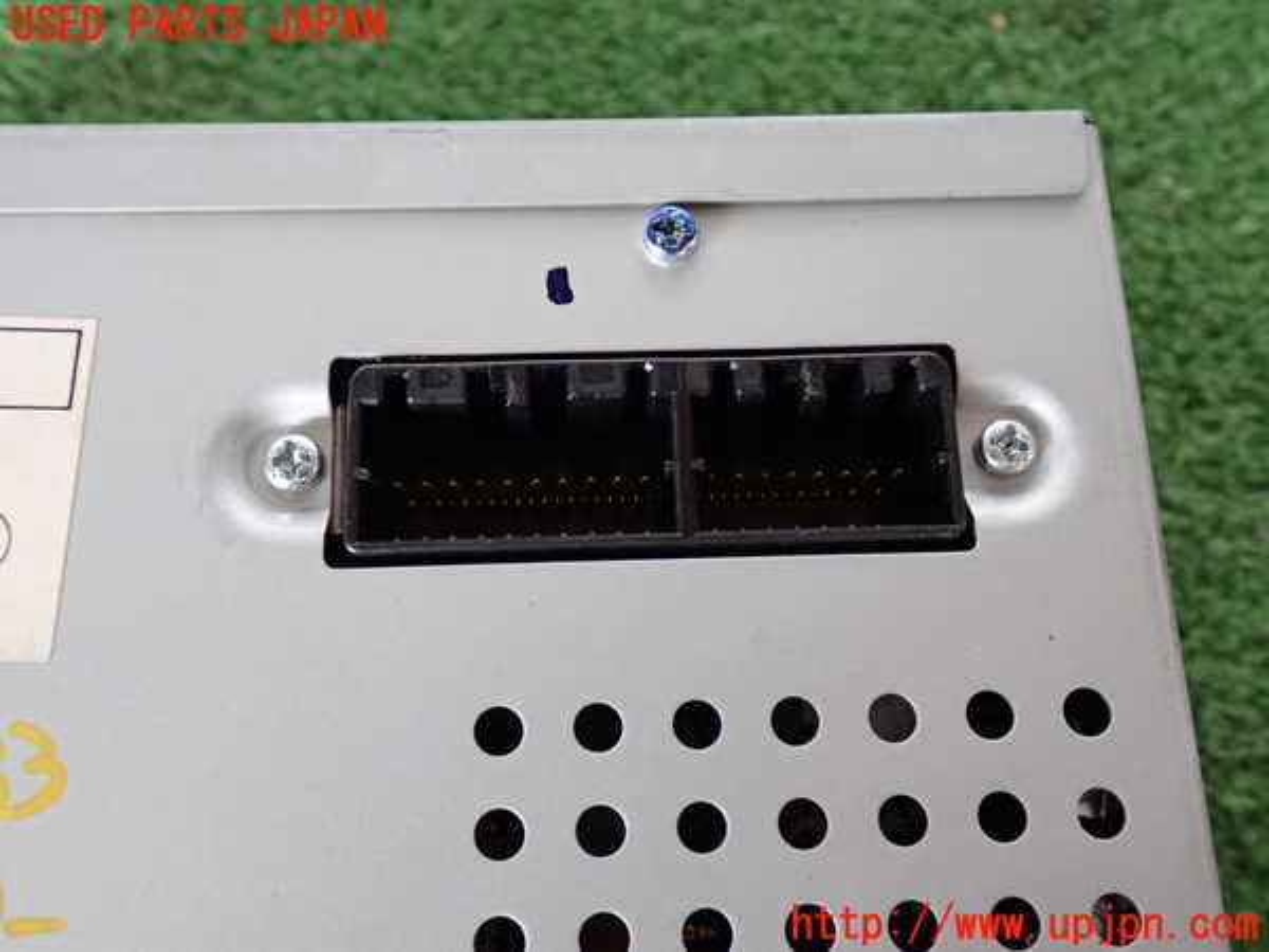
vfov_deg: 39.7
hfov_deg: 51.4
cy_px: 476
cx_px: 634
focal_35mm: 36
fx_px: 1320
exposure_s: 1/40
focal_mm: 6.37
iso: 250
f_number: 2.5
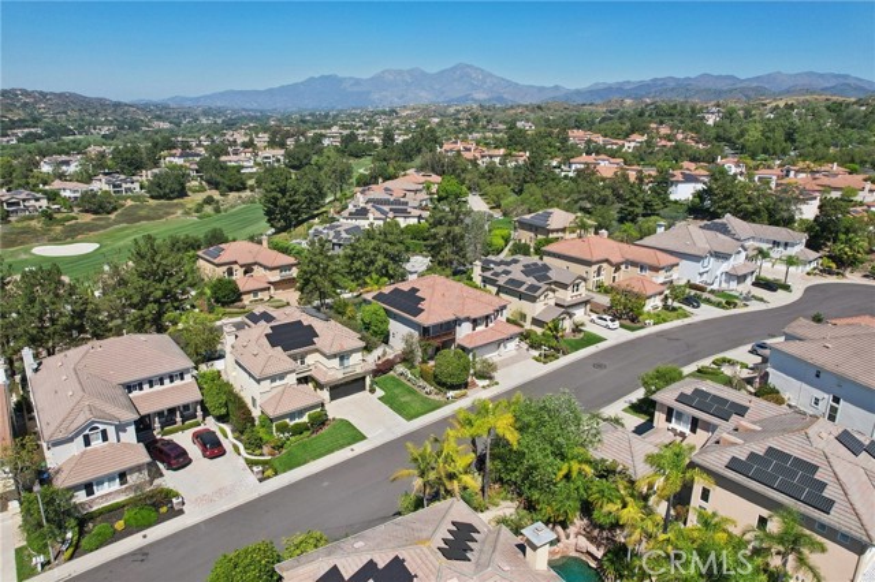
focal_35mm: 22
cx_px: 438
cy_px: 291
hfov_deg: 78.6
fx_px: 534
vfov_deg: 57.2
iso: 120
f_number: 2.8
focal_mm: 8.4
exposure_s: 1/2500
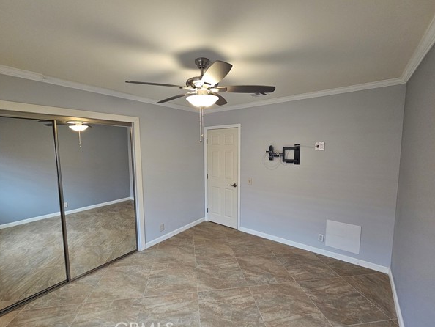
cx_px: 212
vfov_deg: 85.7
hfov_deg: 102.0
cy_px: 164
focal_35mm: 14
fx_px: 176
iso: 200
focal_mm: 2.2
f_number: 2.2
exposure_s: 1/60
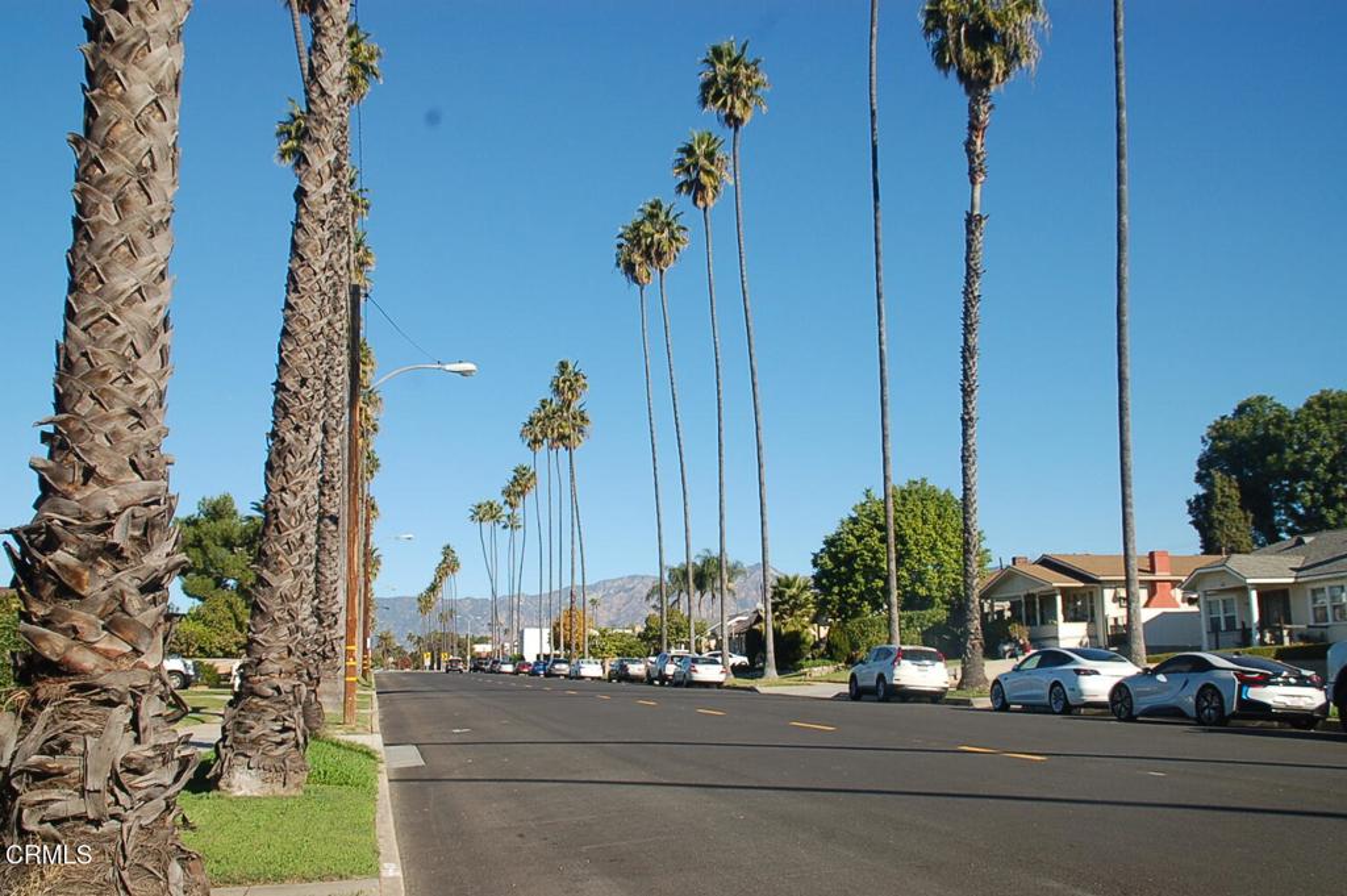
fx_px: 1402
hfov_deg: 51.3
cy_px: 448
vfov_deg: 35.4
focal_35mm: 38
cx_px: 674
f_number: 10
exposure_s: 1/320
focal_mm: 25
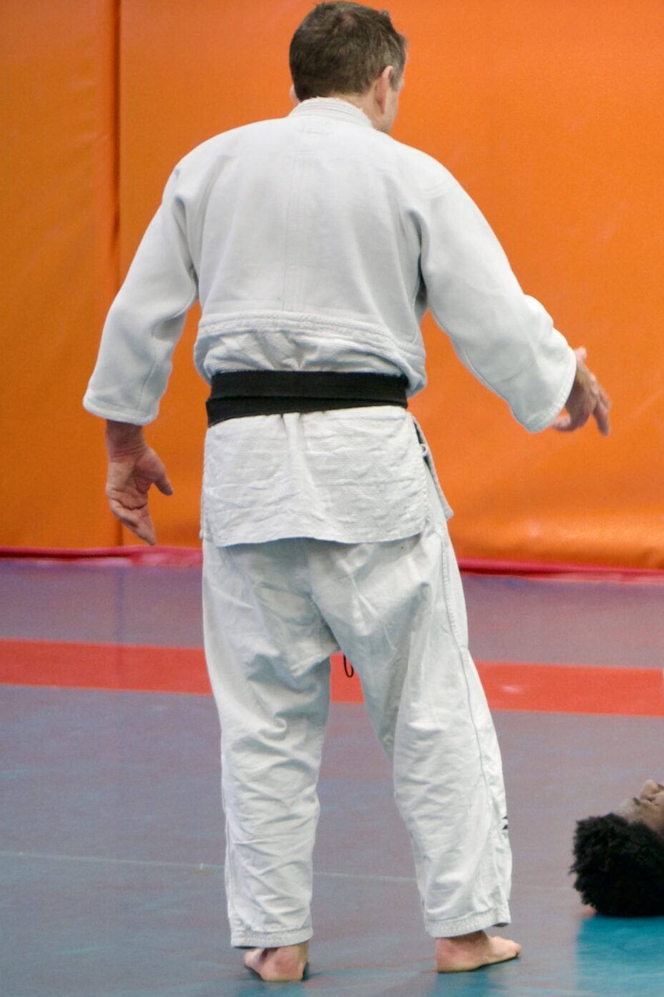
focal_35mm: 164
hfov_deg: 8.2
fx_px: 4538
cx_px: 908
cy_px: 486
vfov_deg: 12.5
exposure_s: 1/160
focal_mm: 43
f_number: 1.7
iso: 200
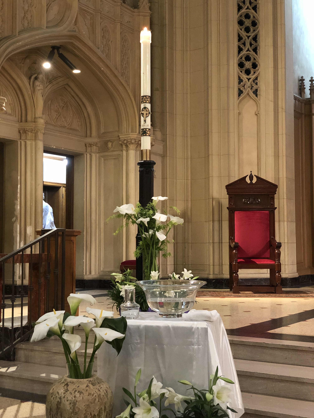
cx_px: 157
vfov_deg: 36.8
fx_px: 629
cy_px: 209
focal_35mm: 52
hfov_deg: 28.0
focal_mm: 6
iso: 200
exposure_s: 1/8
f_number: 2.4
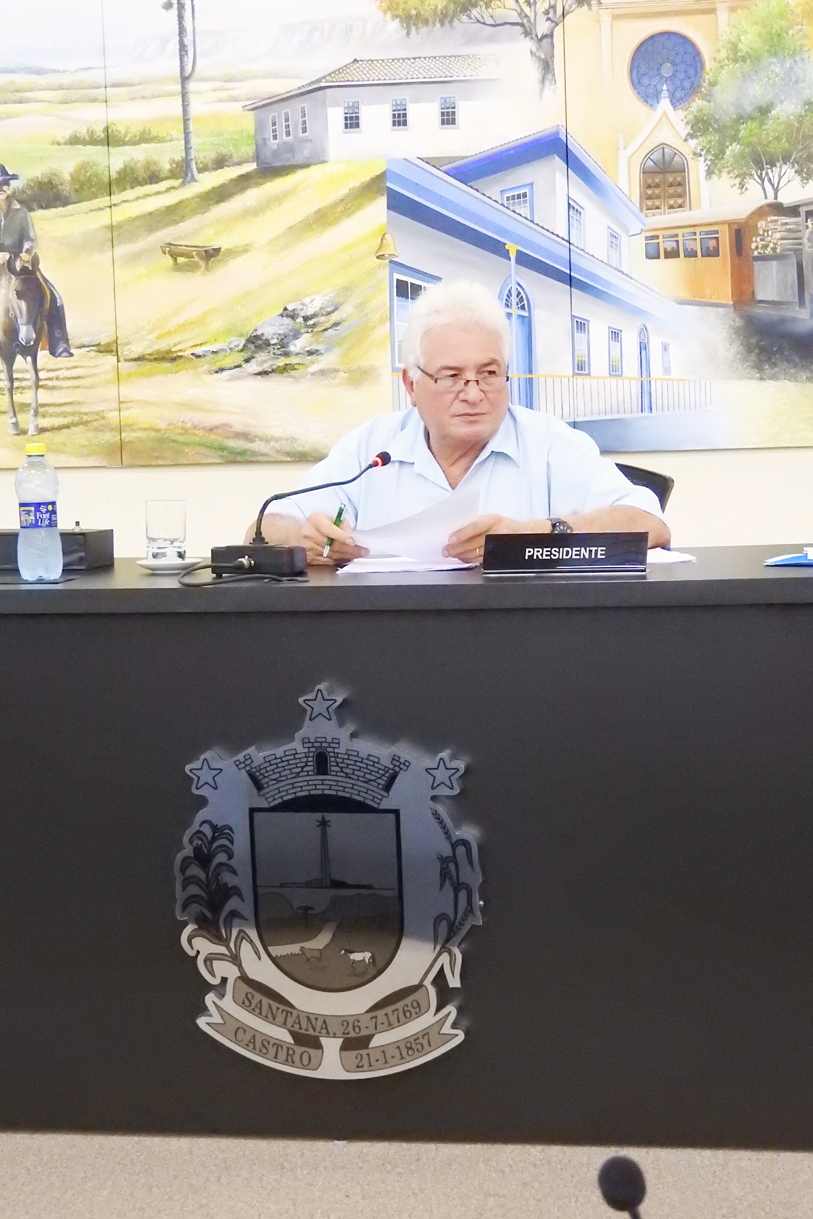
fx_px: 2472
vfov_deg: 27.7
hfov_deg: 18.7
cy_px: 611
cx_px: 437
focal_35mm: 73
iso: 1600
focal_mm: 12.5
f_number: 4.5
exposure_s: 1/25
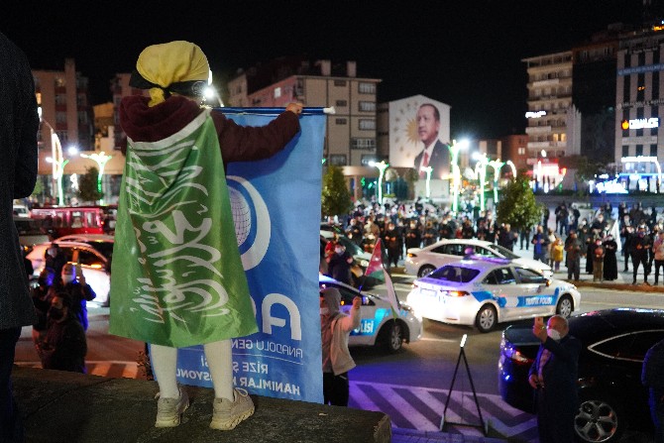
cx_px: 332
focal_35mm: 35
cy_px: 222
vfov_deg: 37.9
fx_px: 646
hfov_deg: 54.4
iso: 6400
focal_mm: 35
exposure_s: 1/30
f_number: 4
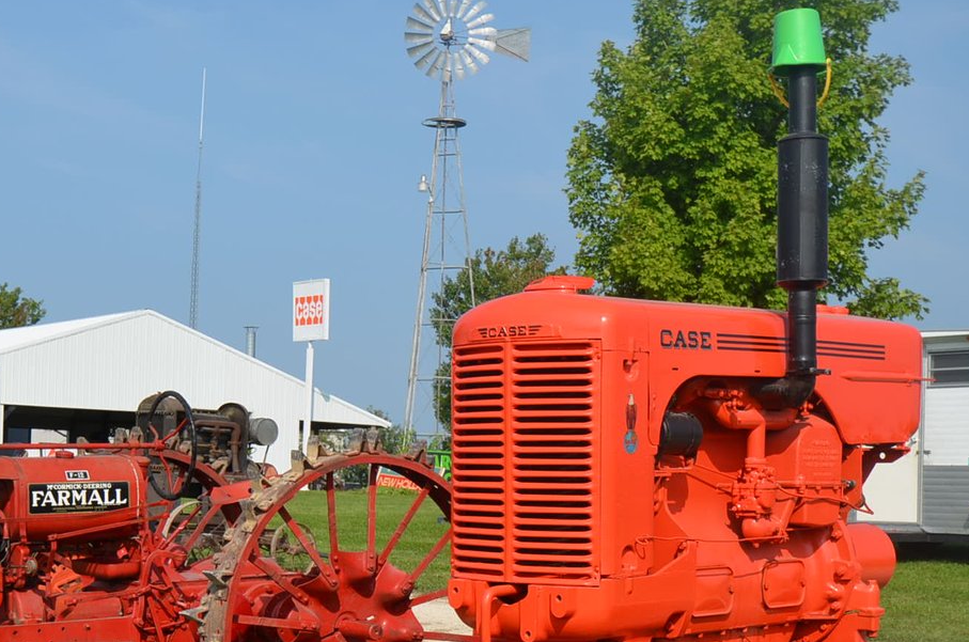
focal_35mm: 68
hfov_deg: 29.4
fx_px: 1827
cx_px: 302
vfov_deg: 19.7
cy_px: 533
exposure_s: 1/250
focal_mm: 24
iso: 100
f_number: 8
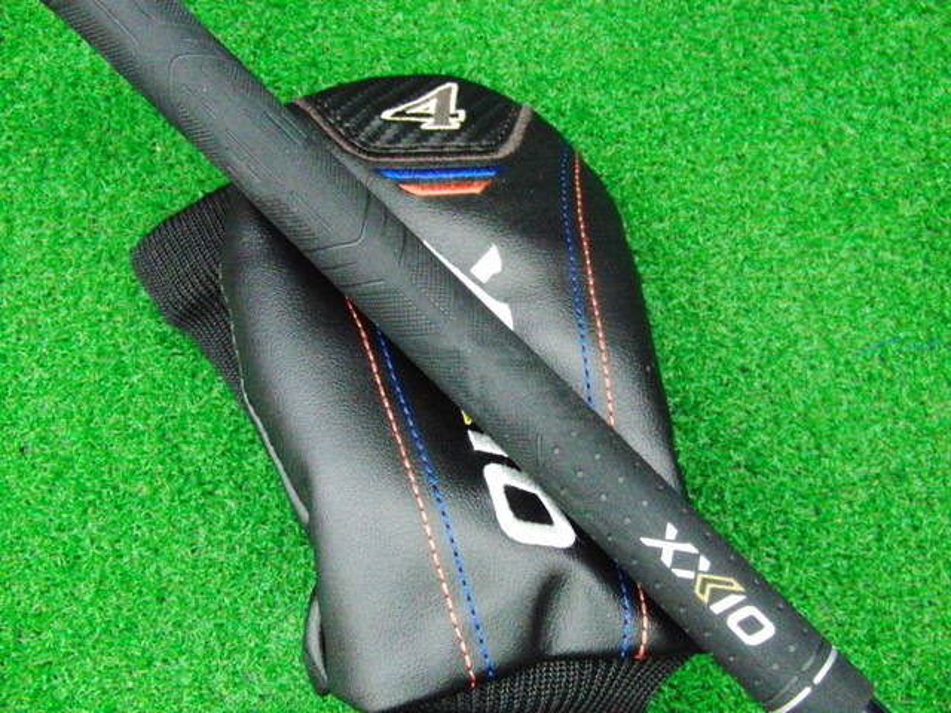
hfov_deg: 50.1
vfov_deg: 38.7
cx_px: 476
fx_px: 1016
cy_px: 356
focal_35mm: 37
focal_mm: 6.42
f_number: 3.6
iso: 3200
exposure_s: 1/125
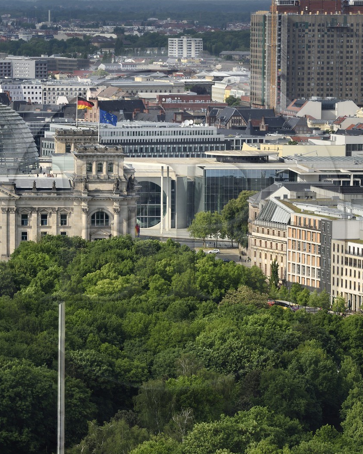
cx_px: 165
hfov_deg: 8.0
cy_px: 230
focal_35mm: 194
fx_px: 2605
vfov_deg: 10.0
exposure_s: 1/400
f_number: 8
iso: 200
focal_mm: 135
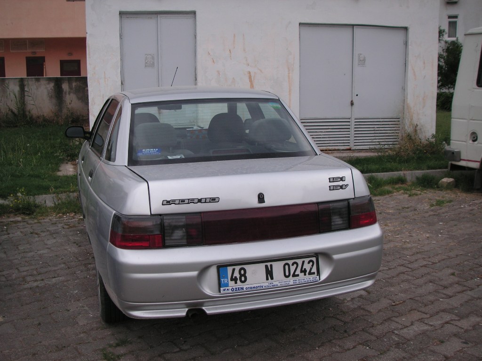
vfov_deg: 37.7
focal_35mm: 38
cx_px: 241
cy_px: 180
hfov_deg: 49.0
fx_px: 529
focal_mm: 6.3
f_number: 3.3
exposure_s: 1/250
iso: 50
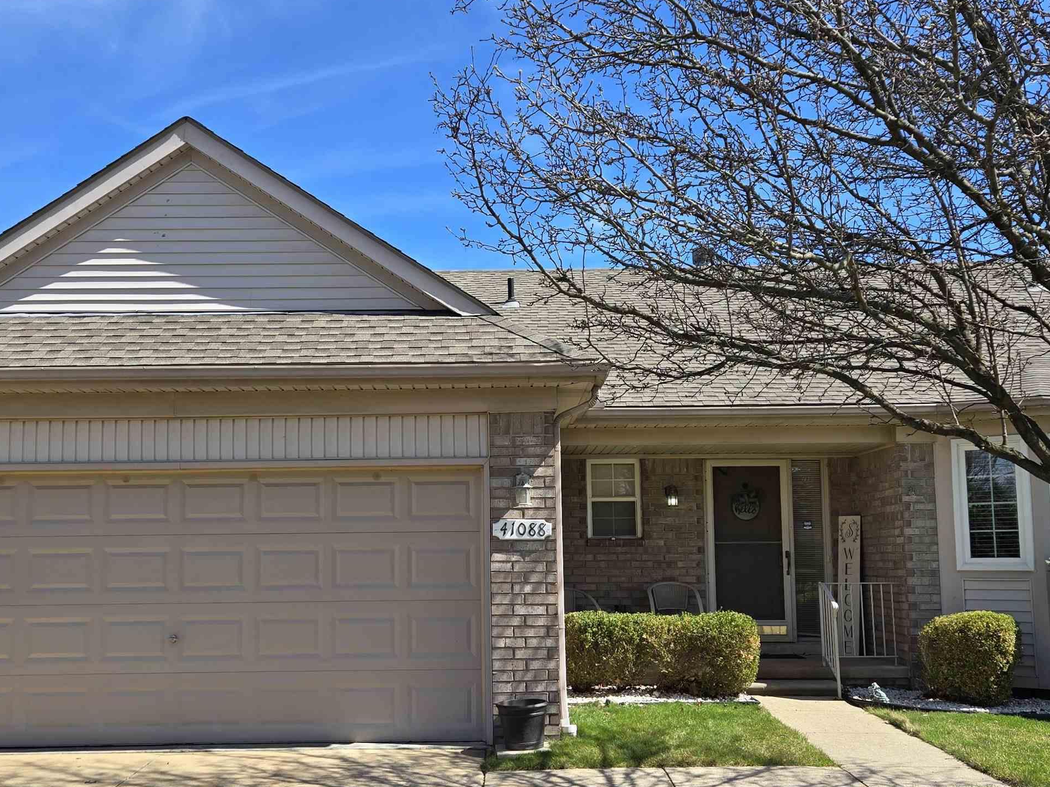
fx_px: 1122
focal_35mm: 37
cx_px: 490
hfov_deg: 50.1
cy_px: 424
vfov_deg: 38.6
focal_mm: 5.4
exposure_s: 1/1307
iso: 25
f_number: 1.8
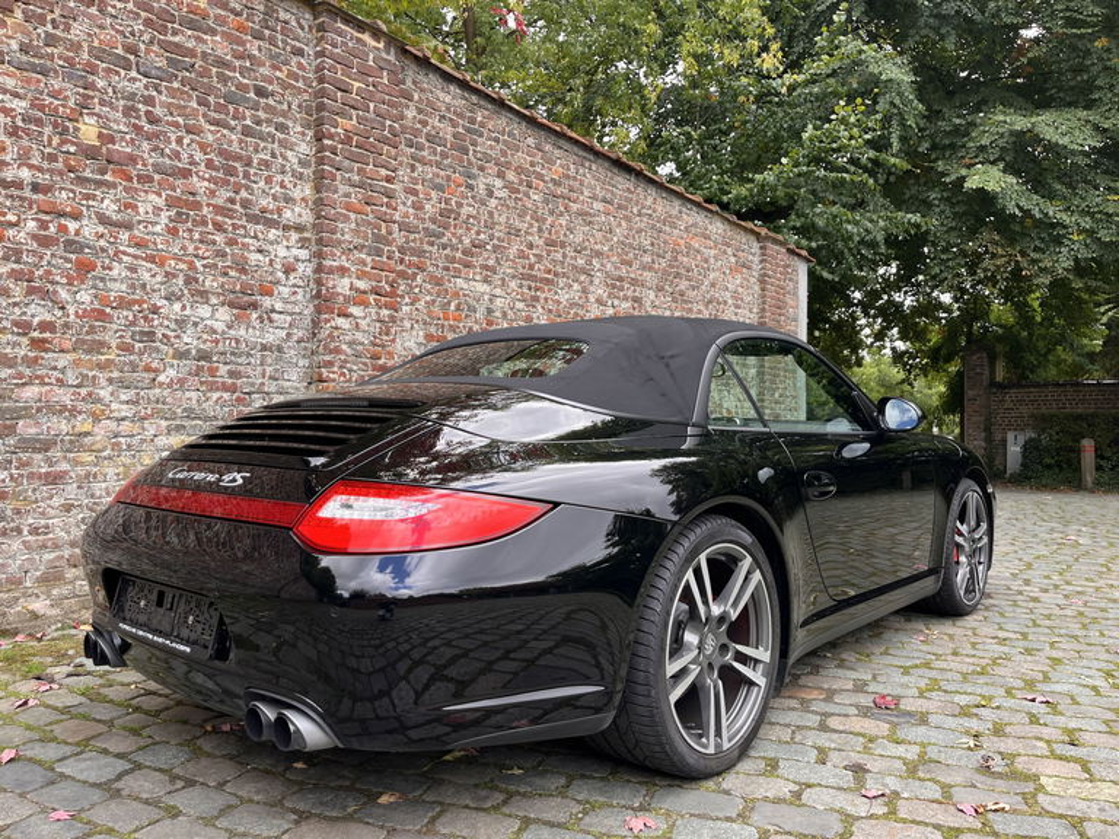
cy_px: 420
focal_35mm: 26
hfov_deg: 67.3
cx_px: 560
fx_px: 840
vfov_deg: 53.1
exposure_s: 1/225
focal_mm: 5.1
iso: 40
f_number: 1.6
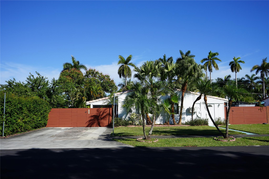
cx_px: 134
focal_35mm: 31
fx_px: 232
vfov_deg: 42.3
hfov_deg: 60.3
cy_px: 90
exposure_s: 1/200
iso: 100
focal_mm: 31
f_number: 11
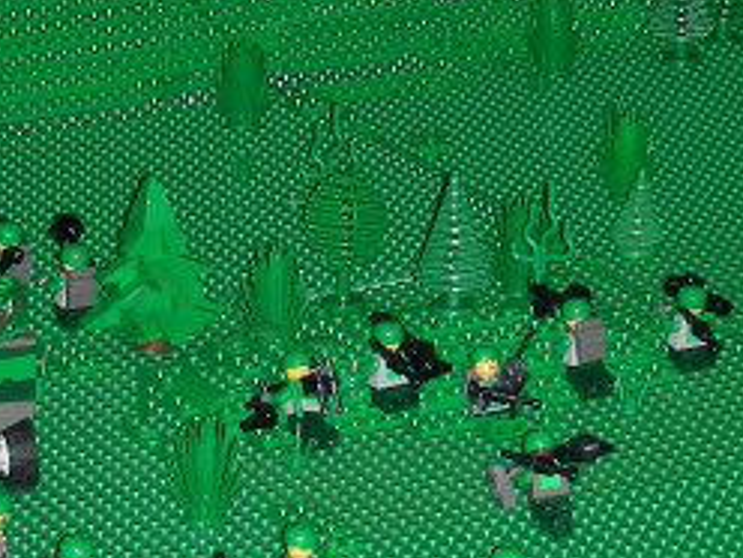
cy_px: 195
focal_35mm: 255
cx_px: 383
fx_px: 5473
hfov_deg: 7.8
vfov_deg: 5.8
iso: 200
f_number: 3.5
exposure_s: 1/60.1
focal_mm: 13.2
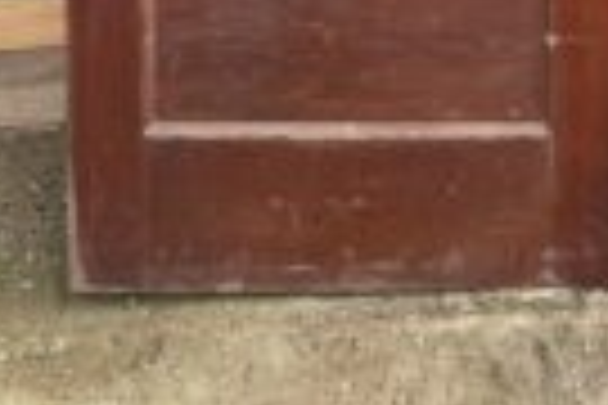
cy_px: -482
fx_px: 1351
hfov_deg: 24.0
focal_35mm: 80
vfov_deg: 13.7
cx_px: 640
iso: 80
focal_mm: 4.2
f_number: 1.6
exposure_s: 1/121
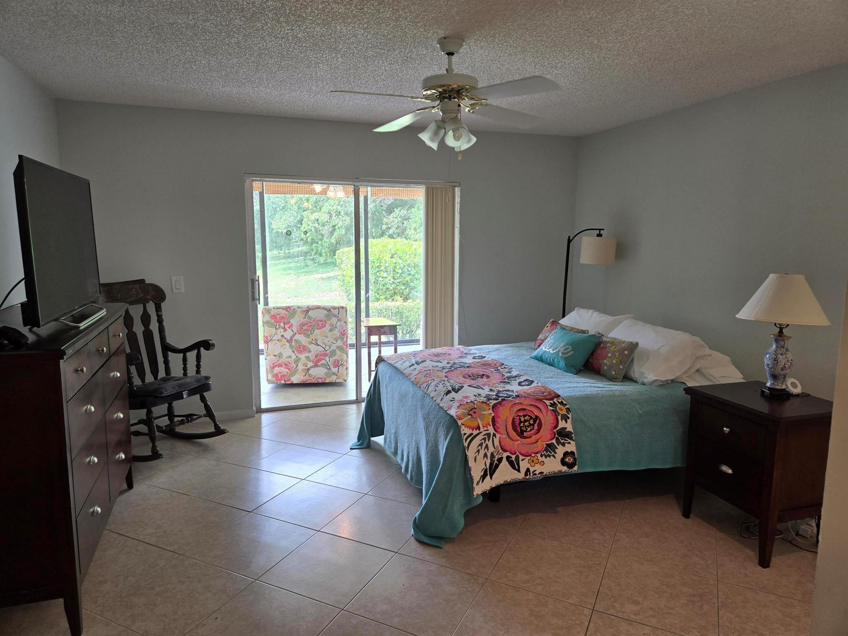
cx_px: 424
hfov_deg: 73.9
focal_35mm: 23
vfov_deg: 58.9
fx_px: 563
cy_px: 318
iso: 64
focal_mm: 5.4
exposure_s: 1/120
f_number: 1.8
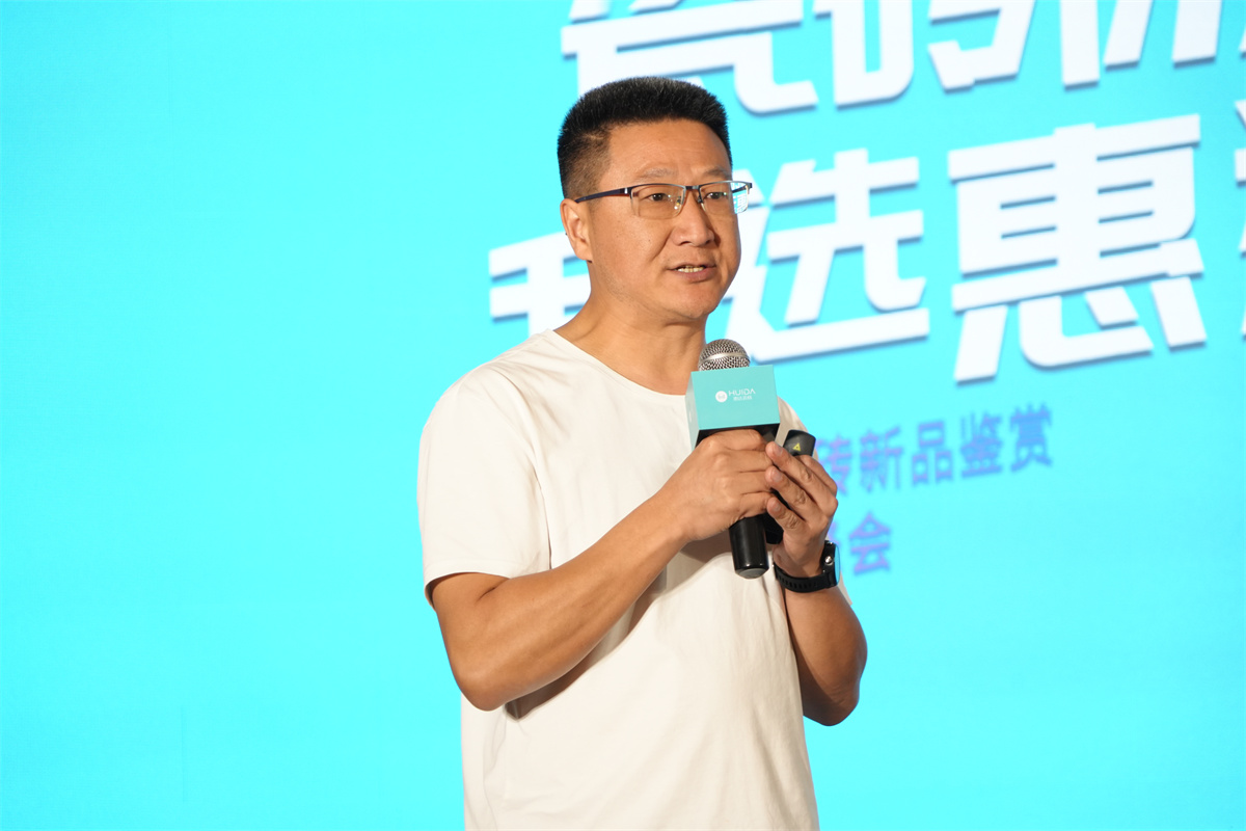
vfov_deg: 10.1
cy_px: 416
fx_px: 4707
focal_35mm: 136
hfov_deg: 15.1
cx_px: 623
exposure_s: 1/200
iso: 1250
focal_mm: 136
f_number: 6.3
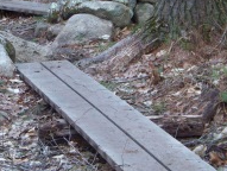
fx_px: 1202
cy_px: 69
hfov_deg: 10.8
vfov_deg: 8.1
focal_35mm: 183
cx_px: 135
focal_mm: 16.2
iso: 192
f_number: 3.2
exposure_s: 1/40
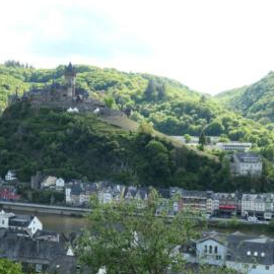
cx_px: 82
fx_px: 493
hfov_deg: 30.8
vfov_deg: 31.0
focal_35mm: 55
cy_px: 157
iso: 200
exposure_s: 1/500
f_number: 3.7
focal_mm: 12.8
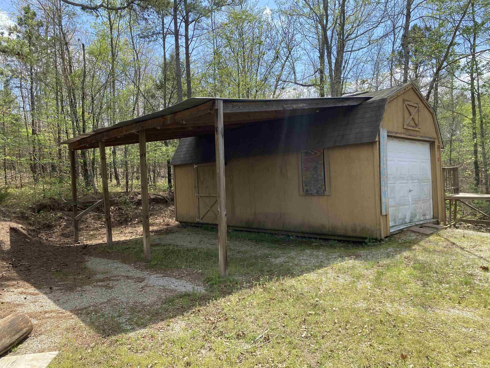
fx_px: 368
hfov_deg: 67.3
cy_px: 184
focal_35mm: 26
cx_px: 245
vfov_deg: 53.1
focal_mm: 4.25
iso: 32
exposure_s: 1/1464
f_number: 1.8
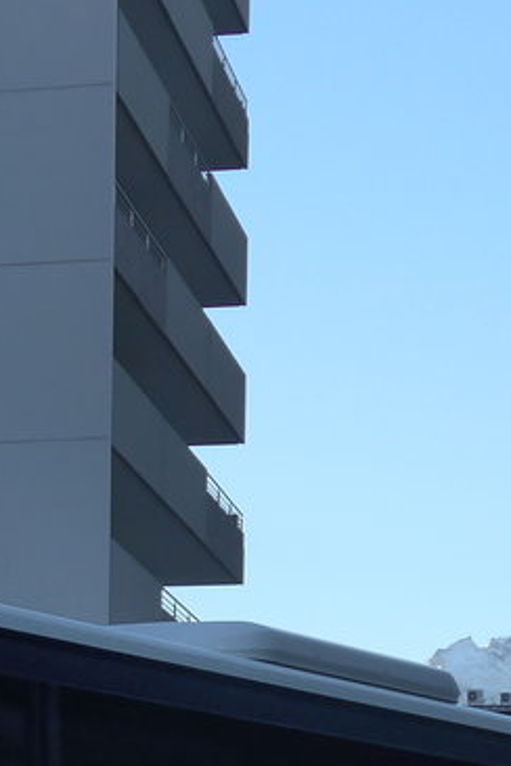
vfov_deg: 15.2
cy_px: 749
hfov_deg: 10.3
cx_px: 52
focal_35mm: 133
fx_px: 2832
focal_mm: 8
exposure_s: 1/800
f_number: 2.5
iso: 160
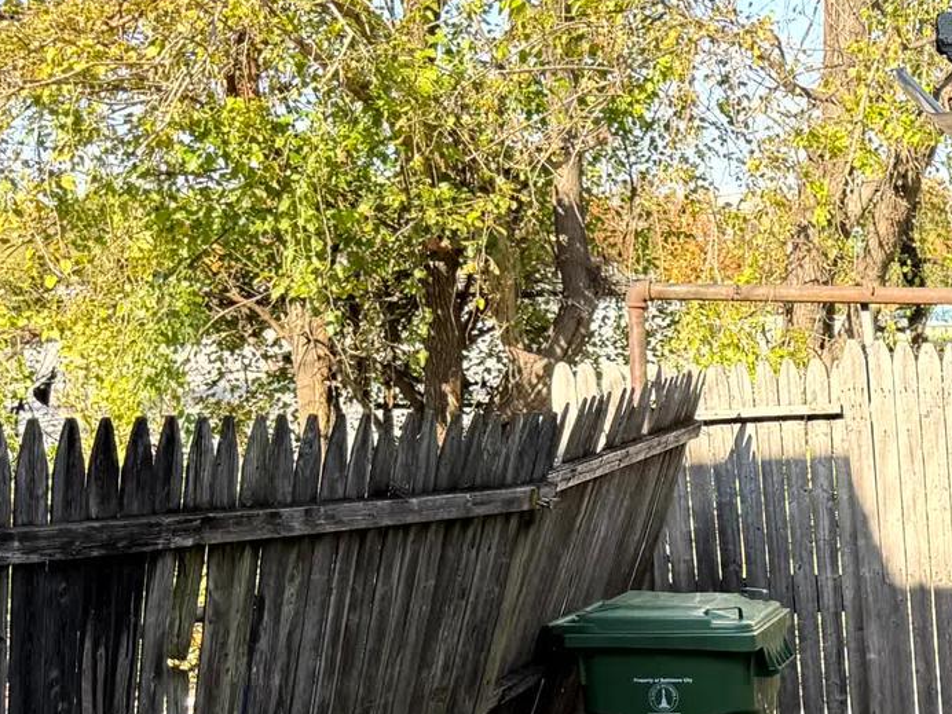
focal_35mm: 71
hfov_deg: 25.0
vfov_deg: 20.1
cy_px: 706
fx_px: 1953
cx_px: 1114
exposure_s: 1/602
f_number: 1.78
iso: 100
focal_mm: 6.76
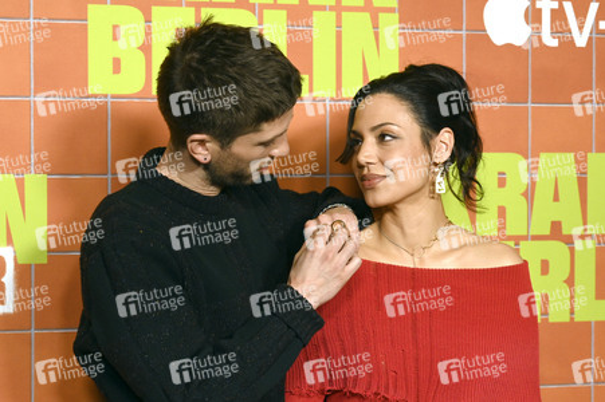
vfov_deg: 18.2
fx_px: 1259
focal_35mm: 75
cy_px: 201
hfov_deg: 27.0
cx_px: 302
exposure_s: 1/500
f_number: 6.3
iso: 4000
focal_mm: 75
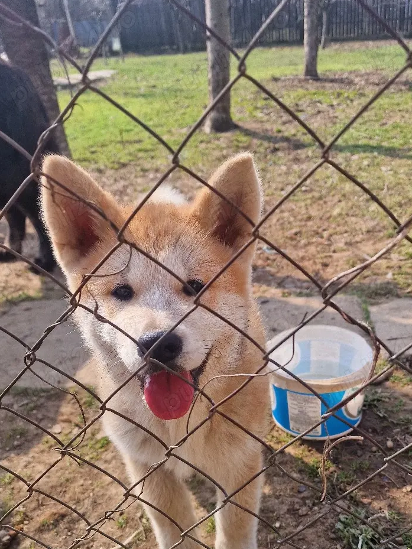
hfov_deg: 42.5
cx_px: 265
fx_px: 524
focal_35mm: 33
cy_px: 388
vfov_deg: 53.6
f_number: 1.8
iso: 50
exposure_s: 1/667
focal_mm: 6.4
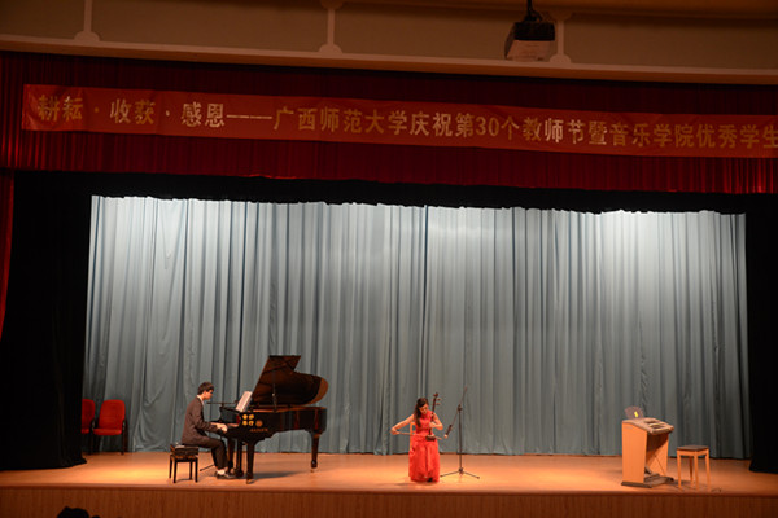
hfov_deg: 49.6
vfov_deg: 34.2
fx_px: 843
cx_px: 389
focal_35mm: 39
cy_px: 259
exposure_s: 1/50
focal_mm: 26
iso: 800
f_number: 4
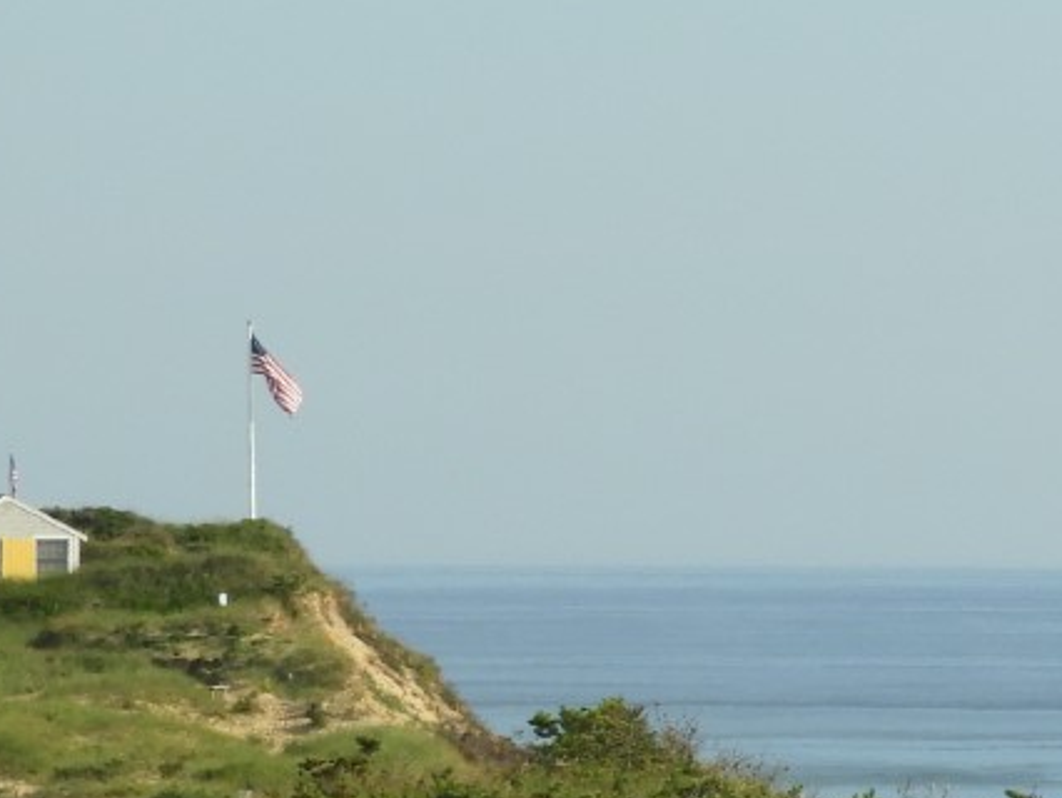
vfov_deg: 2.0
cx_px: 1680
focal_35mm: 743
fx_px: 22808
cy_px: 484
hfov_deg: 2.7
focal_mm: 39.4
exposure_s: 1/500
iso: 100
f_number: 5.3
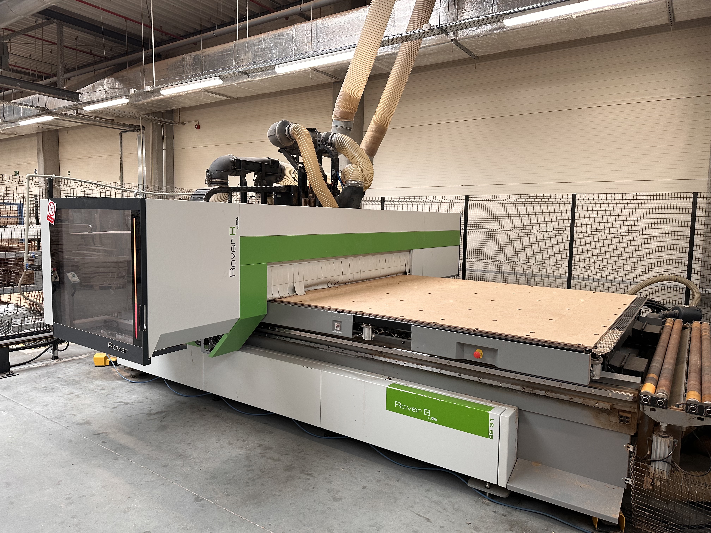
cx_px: 356
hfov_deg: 71.6
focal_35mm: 24
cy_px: 266
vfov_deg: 56.8
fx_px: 493
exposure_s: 1/121
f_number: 1.78
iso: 160
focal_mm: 6.86
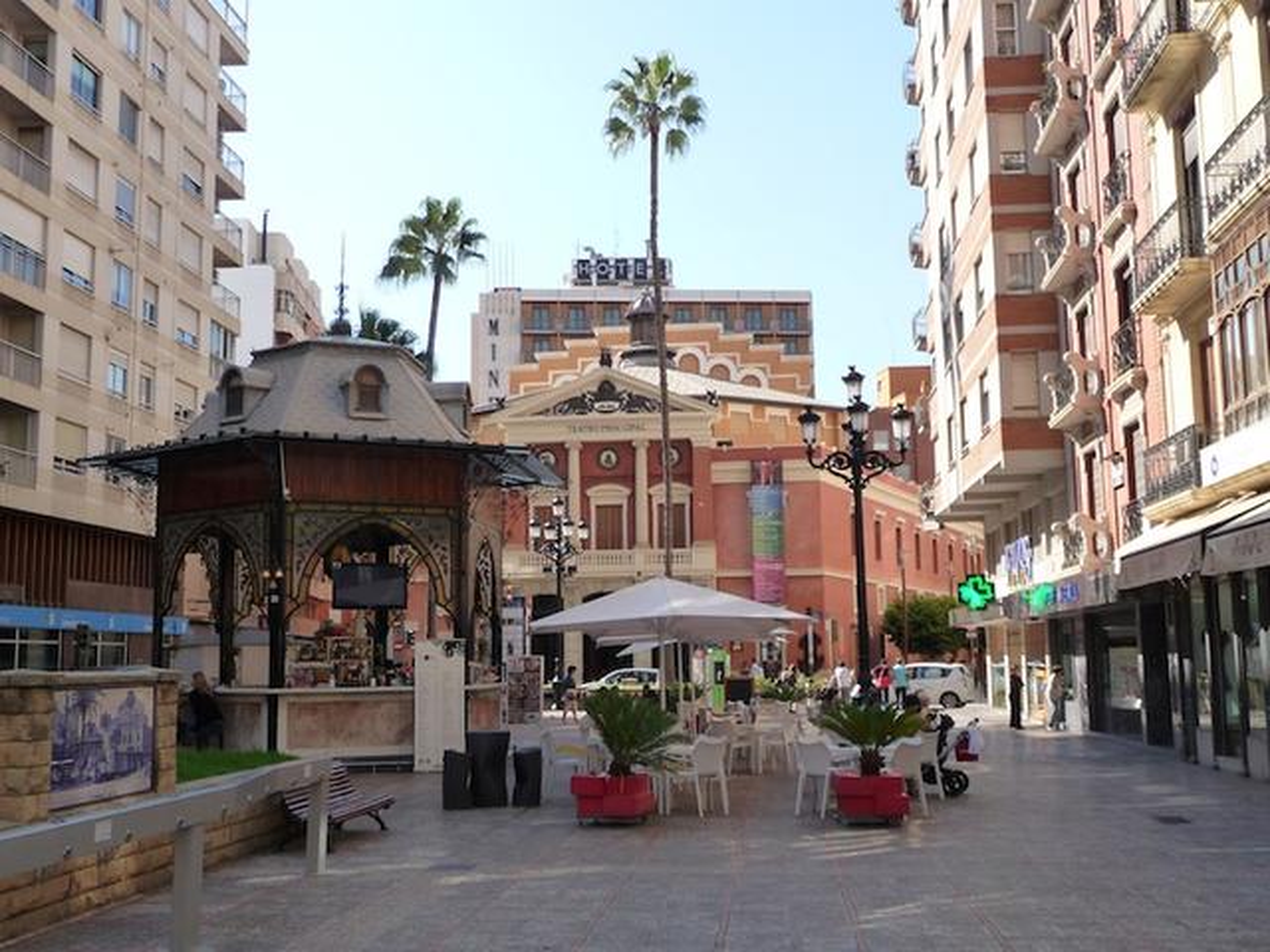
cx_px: 635
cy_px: 476
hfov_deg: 49.0
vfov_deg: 37.7
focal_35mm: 38
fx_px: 1394
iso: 160
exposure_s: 1/500
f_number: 3.8
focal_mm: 6.3
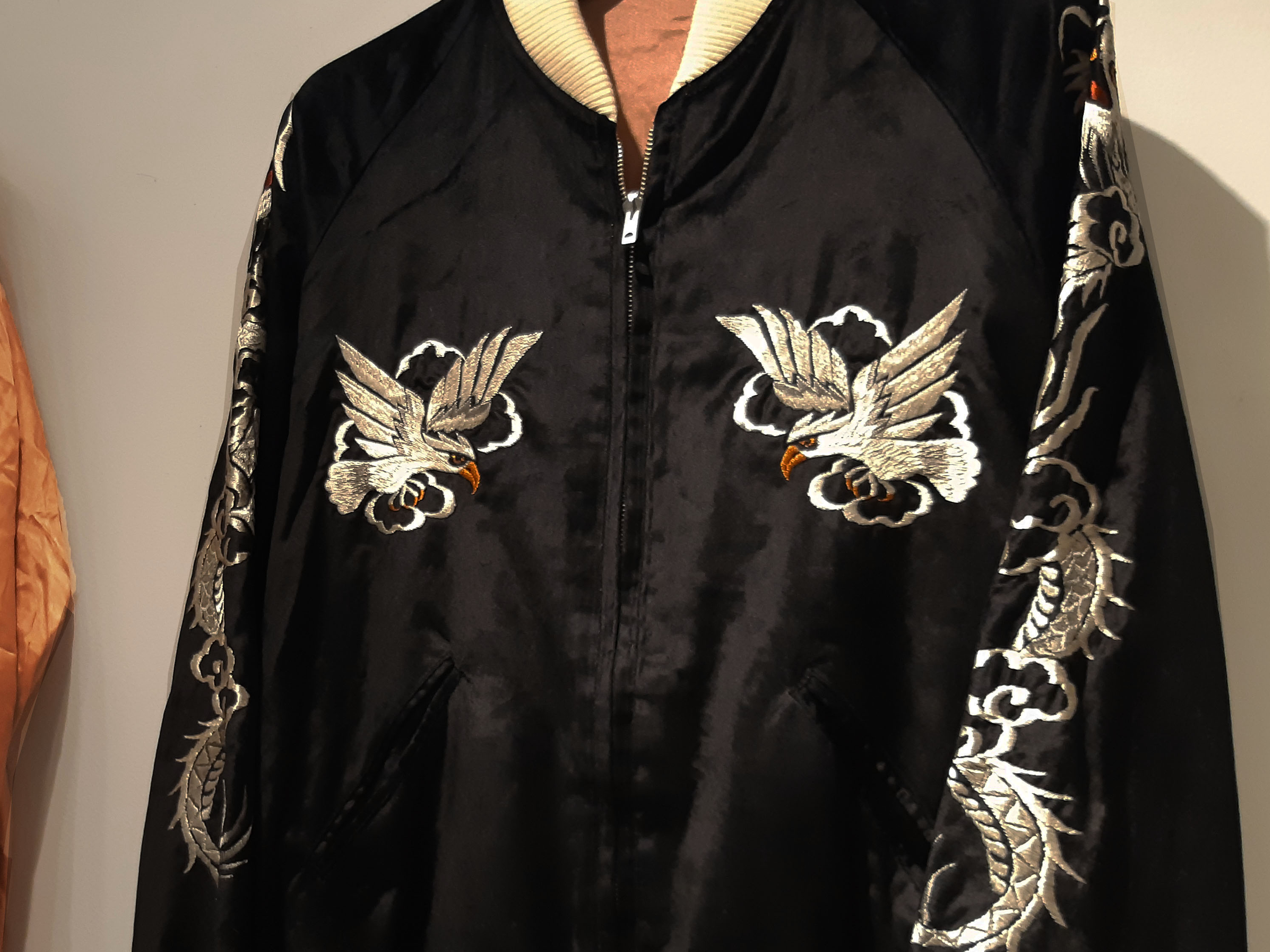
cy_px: 584
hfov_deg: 45.4
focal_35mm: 40
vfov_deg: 35.8
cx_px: 340
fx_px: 1467
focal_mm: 3.93
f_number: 1.7
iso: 200
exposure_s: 1/50
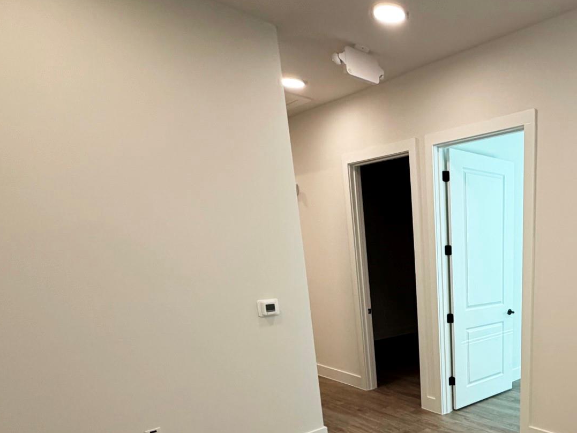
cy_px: 361
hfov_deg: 60.1
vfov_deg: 49.2
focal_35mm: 26
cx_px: 487
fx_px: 433
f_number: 2.2
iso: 200
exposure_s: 1/120
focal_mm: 2.2
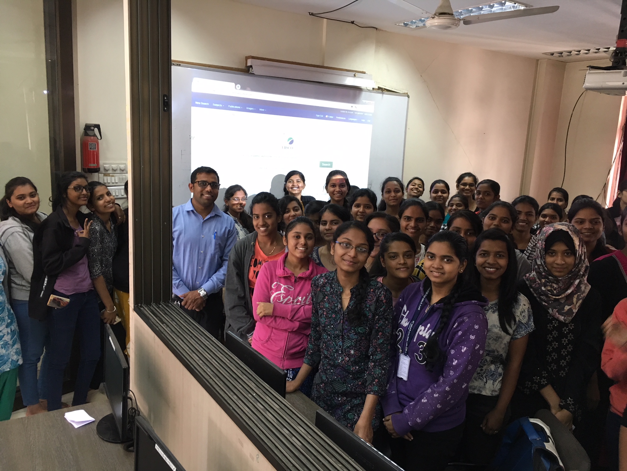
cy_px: 236
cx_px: 314
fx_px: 525
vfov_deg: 48.2
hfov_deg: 61.7
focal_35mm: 29
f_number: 2.2
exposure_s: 1/33
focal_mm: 4.15
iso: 125
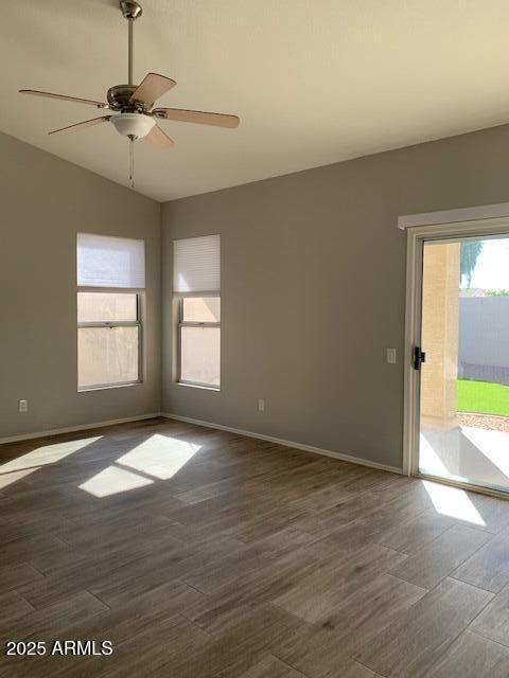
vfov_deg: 67.3
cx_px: 254
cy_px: 339
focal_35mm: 26
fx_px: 510
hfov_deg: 53.1
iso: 32
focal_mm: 4.25
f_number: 1.8
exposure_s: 1/122
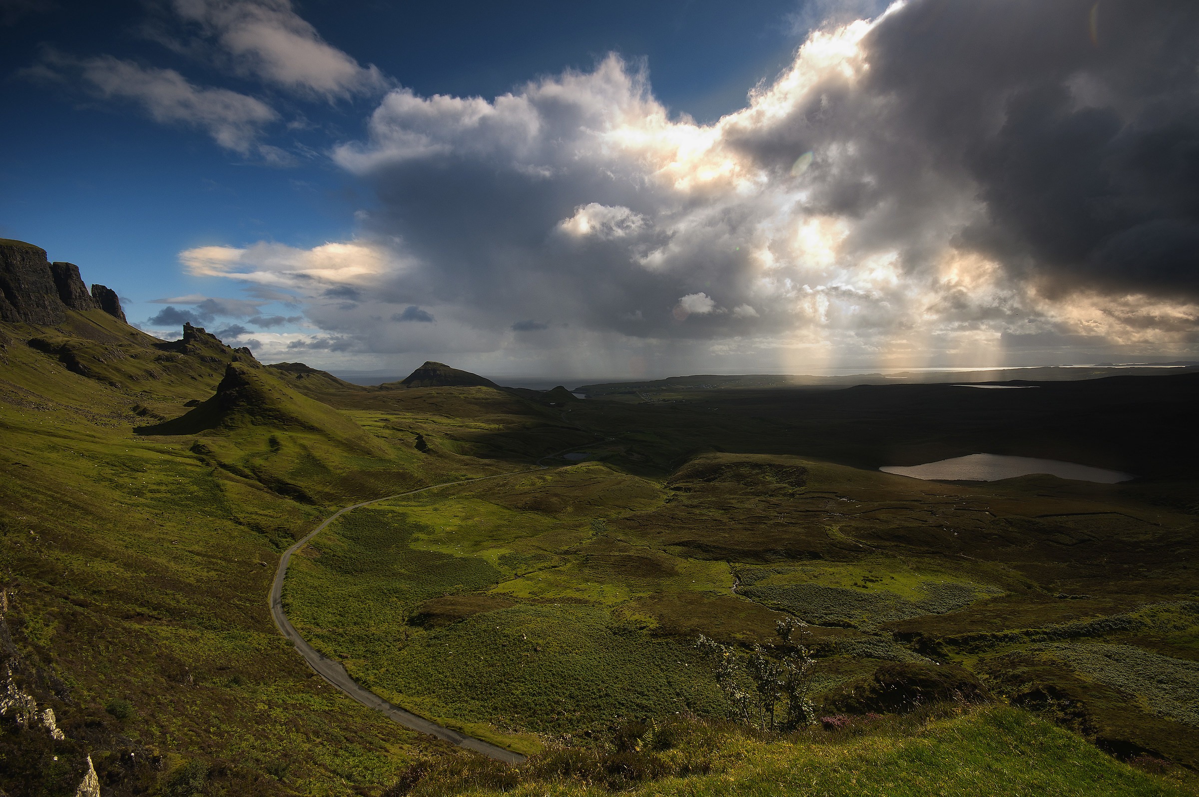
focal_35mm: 15
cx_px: 600
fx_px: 499
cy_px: 398
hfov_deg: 100.5
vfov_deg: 77.2
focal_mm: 10
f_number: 8
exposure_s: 1/125
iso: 200
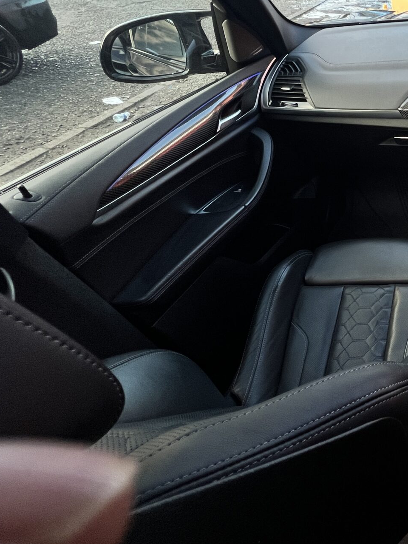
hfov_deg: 37.7
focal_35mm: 26
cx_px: 505
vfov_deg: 65.8
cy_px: 189
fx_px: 409
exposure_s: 1/81
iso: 80
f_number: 1.8
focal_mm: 1.57
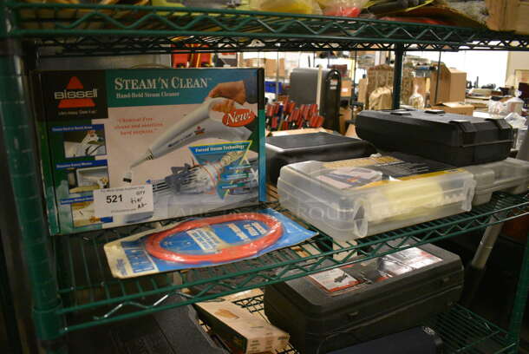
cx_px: 264
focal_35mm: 27
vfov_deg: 48.0
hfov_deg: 67.3
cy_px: 177
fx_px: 397
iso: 4000
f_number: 3.5
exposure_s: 1/125
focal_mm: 18
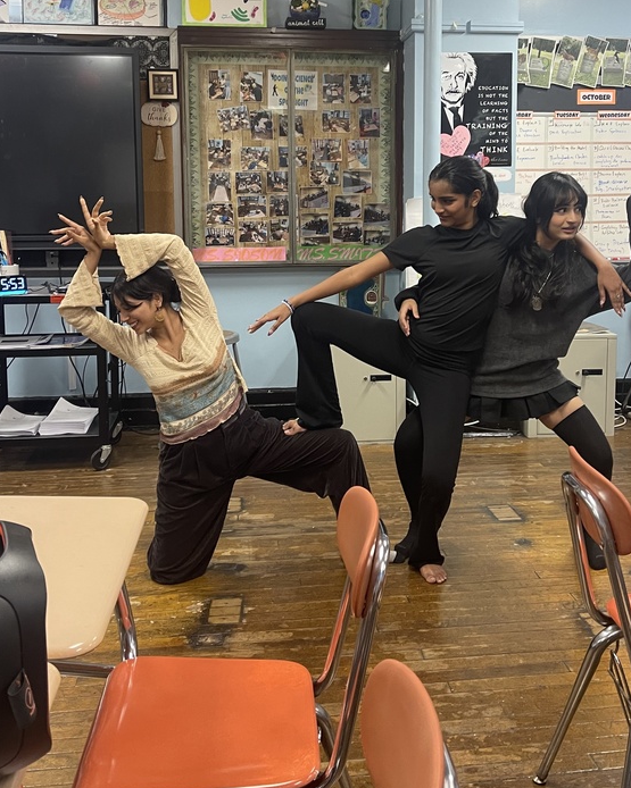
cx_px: 357
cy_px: 267
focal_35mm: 36
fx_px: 841
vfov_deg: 49.5
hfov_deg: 41.1
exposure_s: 1/60
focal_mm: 5.1
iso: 250
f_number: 1.6
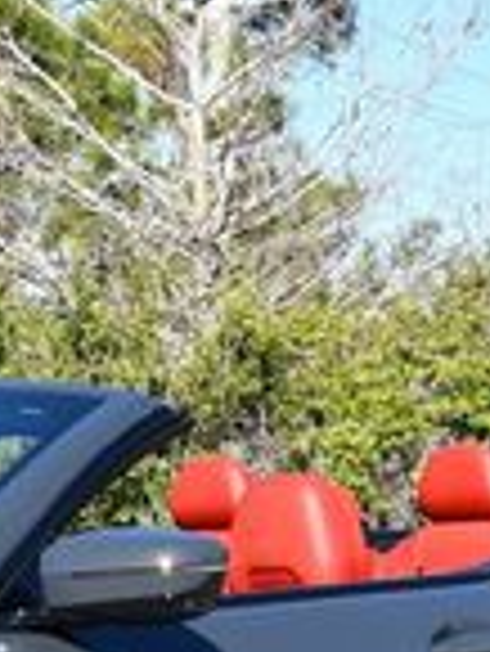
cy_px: 549
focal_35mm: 246
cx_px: -288
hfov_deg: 6.0
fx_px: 4636
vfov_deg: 8.0
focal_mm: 29
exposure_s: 1/250
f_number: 8
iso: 140
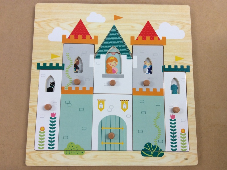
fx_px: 210
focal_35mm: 32
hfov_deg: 56.9
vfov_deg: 44.1
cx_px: 114
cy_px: 85
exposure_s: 1/25
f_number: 2.4
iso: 50
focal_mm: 3.3
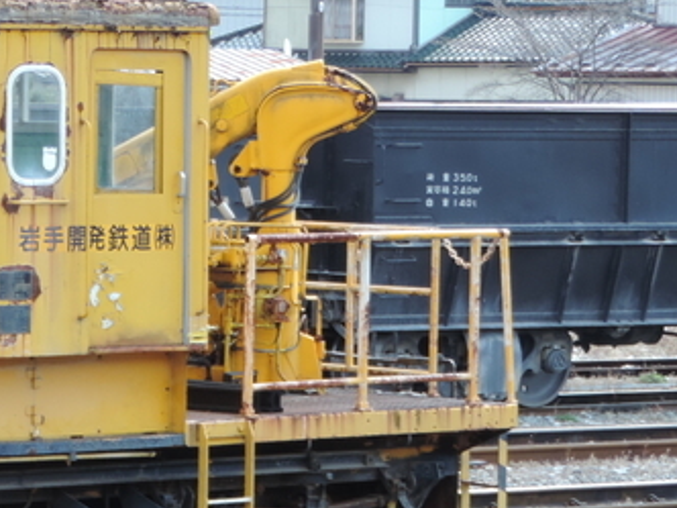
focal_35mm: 241
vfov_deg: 6.2
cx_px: 12
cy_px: 375
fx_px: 4713
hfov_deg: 8.2
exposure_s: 1/100
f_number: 4.1
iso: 80
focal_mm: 17.8
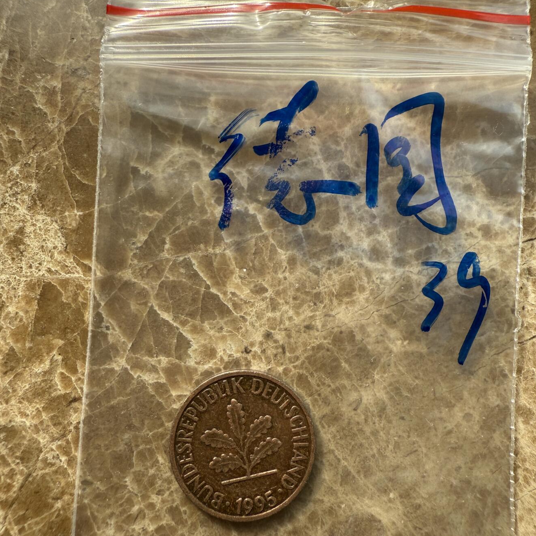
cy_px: 309
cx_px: 267
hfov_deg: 55.6
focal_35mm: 29
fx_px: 508
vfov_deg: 55.4
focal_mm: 2.22
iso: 40
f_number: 2.2
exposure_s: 1/239
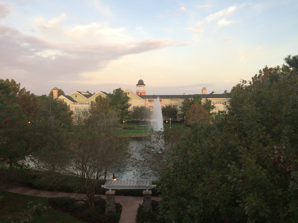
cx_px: 149
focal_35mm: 29
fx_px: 250
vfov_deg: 48.2
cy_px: 112
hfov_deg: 61.7
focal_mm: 4.15
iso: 40
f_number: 2.2
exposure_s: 1/120
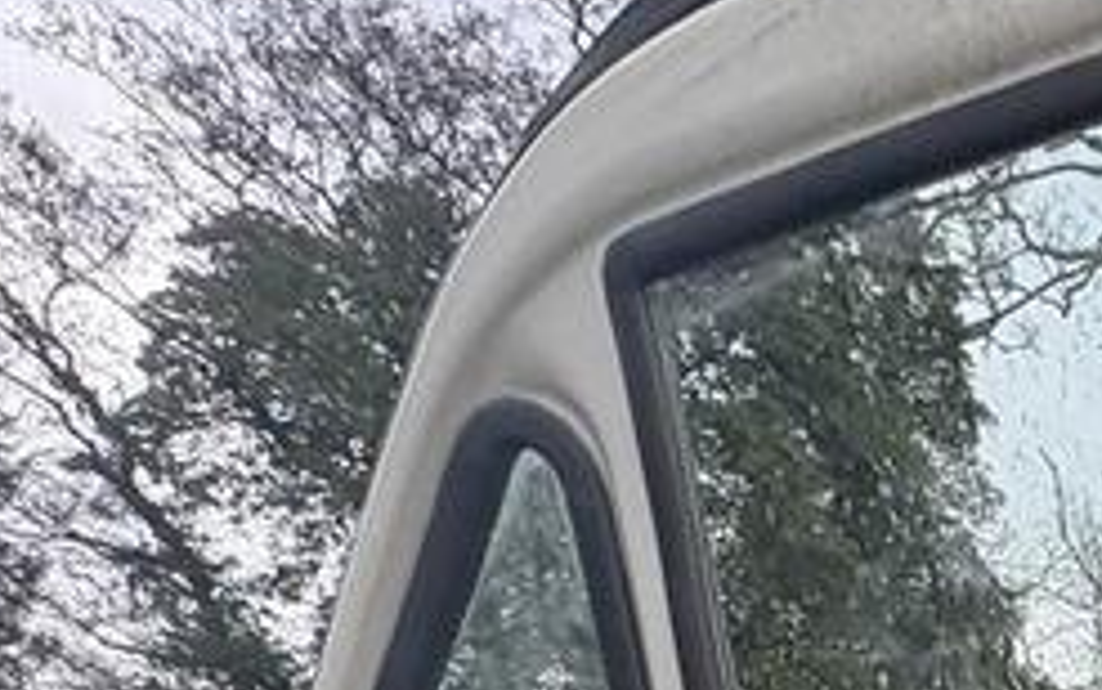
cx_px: 1433
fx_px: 1623
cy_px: 1438
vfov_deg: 16.8
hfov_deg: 29.9
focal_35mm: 54
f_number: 2.2
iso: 125
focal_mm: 2.22
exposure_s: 1/99
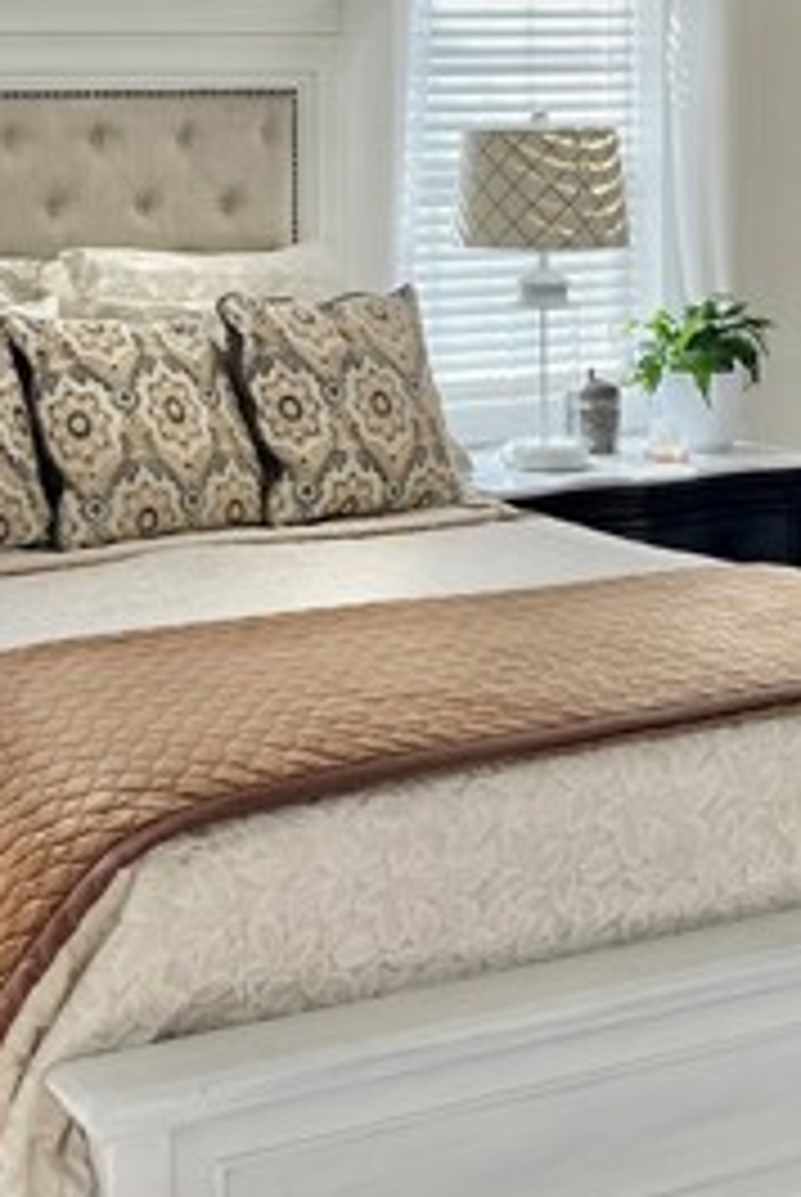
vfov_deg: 30.2
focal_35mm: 65
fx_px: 2164
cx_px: 50
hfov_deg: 20.5
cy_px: 252
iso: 40
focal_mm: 5.1
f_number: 1.6
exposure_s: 1/209
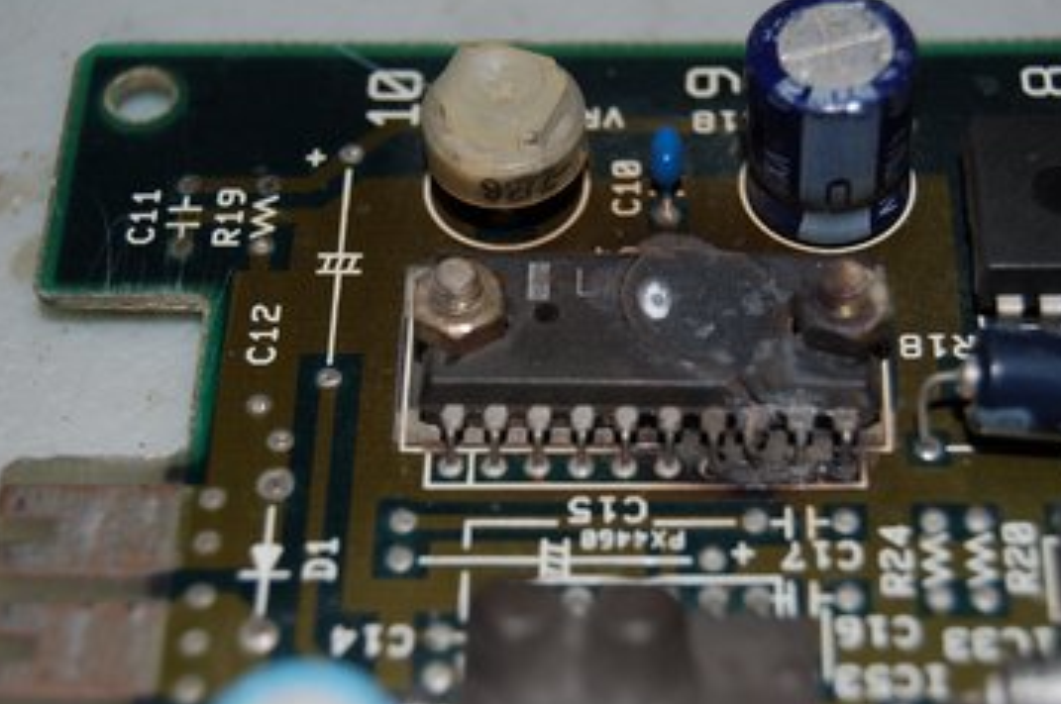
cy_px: 356
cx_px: 580
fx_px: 2724
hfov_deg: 22.0
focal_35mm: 93
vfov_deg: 14.7
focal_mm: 55
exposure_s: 1/125
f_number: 5.6
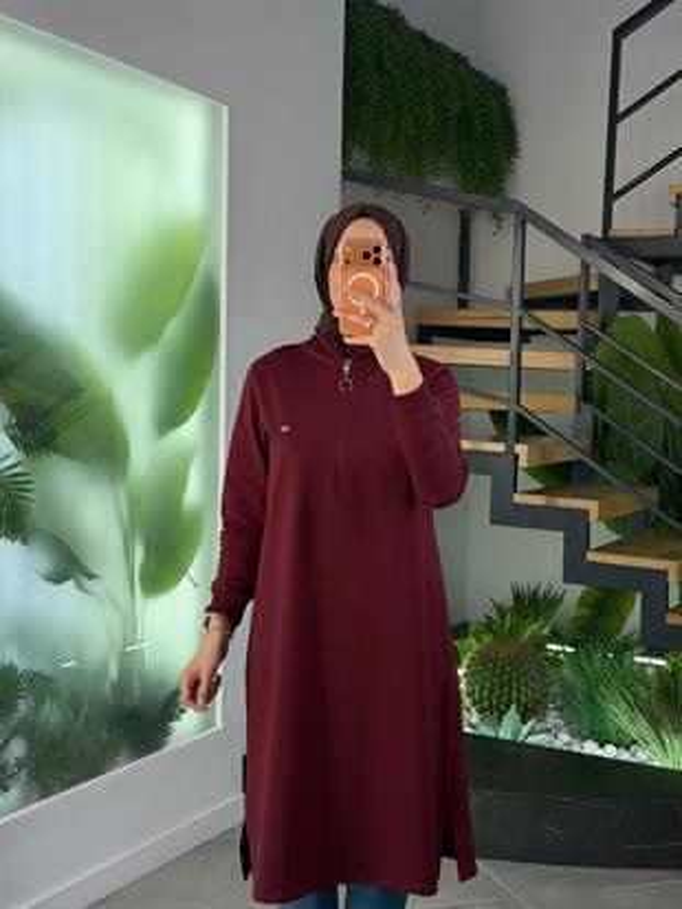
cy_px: 454
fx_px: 1260
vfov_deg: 39.6
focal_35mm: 48
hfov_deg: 30.3
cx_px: 341
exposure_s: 1/212
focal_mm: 6.76
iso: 50
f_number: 1.78
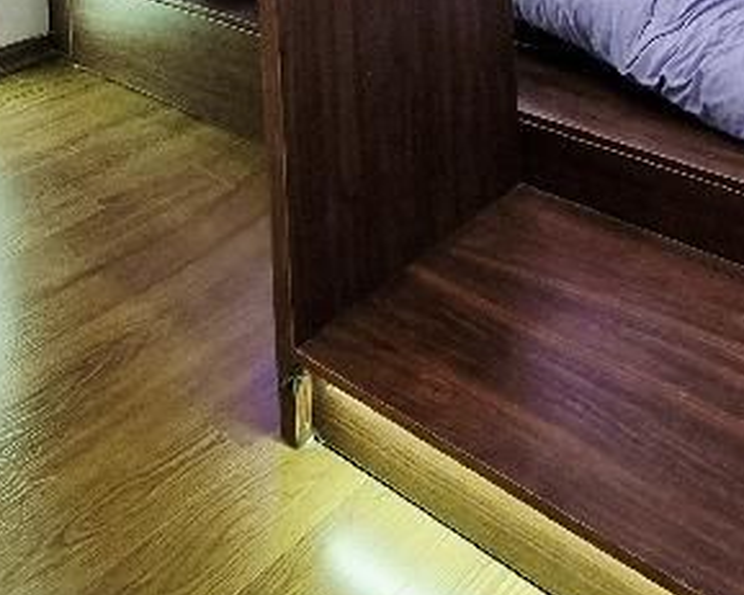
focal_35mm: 45
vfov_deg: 24.0
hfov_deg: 40.6
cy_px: -361
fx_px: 991
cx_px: 497
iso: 125
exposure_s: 1/50
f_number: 2.2
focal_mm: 1.74
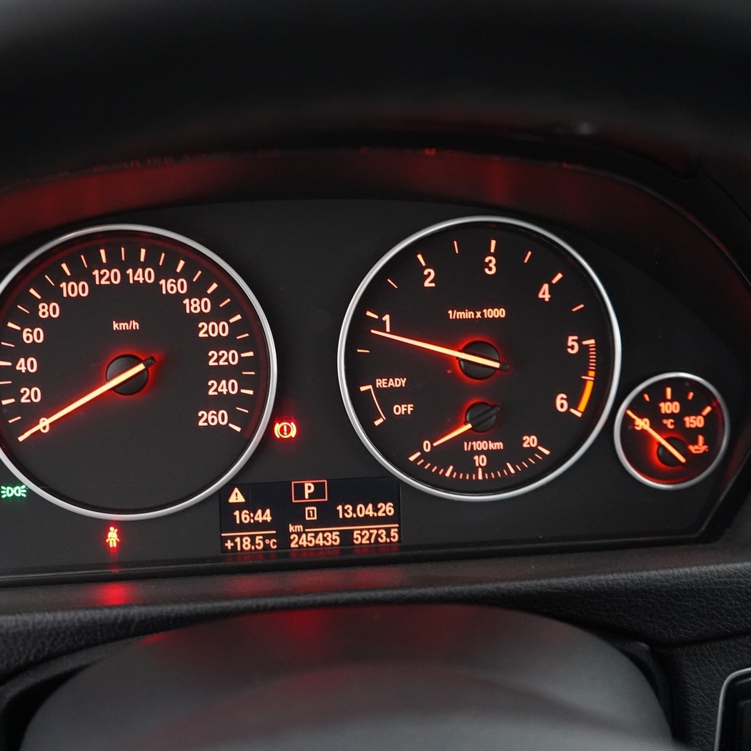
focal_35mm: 38
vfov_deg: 43.9
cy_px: 370
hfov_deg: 43.8
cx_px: 336
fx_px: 933
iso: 8000
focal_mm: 29
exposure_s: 1/40
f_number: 4
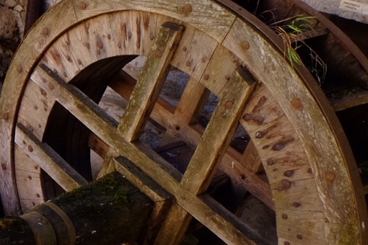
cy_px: 160
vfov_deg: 15.7
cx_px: -201
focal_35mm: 87
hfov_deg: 19.9
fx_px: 889
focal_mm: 16.7
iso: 200
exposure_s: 1/4
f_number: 22
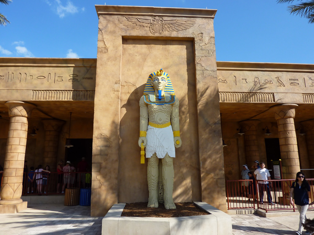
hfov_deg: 69.4
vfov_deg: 54.9
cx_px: 157
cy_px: 118
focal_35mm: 25
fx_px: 227
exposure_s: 1/500
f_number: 4
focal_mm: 4.1
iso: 80
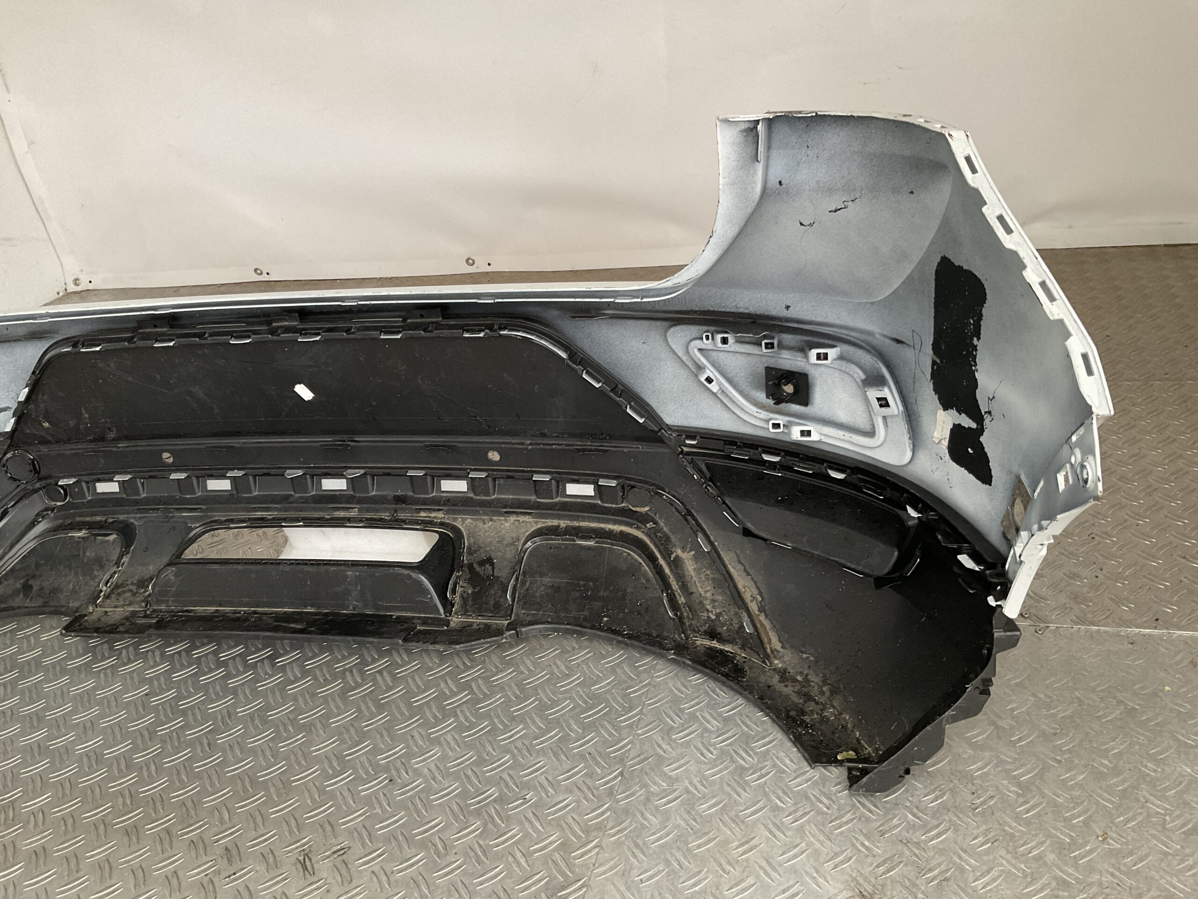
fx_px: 1004
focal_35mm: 29
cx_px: 599
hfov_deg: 61.7
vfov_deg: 48.2
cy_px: 450
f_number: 1.8
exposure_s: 1/50
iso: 100
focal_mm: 3
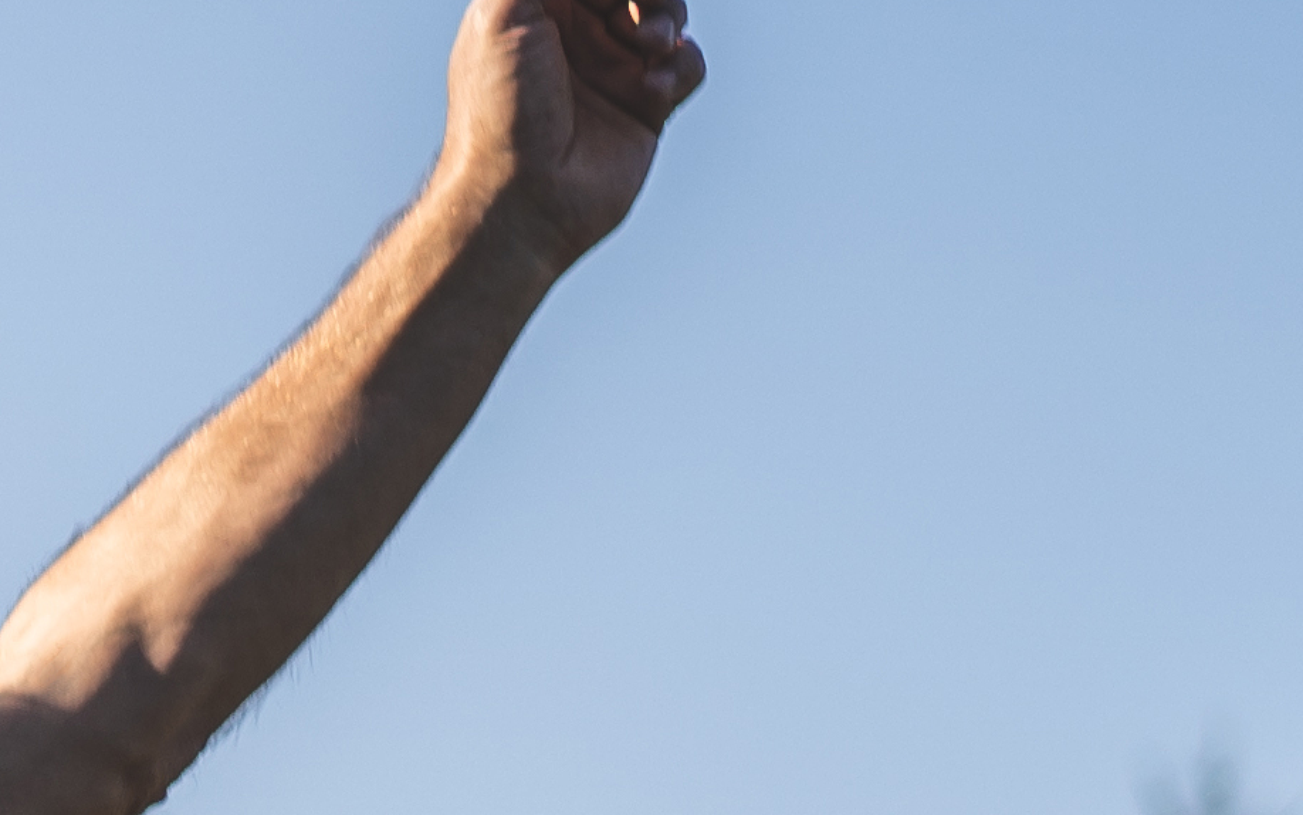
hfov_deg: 3.7
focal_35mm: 566
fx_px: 20102
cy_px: 2478
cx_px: -1918
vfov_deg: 2.3
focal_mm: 85
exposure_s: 1/1600
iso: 100
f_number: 2.8
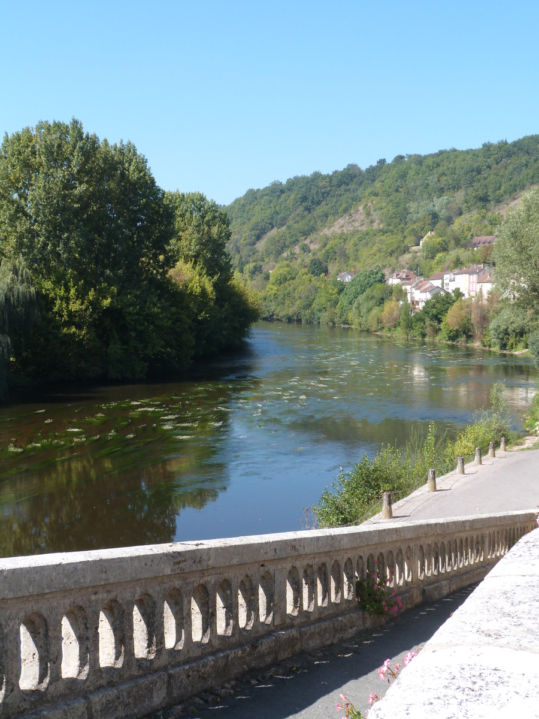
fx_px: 913
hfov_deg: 32.9
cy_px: 360
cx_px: 270
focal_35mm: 44
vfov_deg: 42.9
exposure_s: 1/250
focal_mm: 7.9
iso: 100
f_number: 5
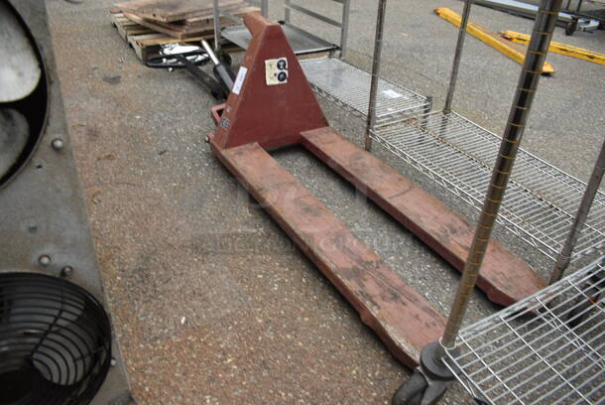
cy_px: 202
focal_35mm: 27
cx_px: 302
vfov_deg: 48.0
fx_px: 454
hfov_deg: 67.3
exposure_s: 1/125
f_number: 5.6
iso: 280
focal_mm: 18
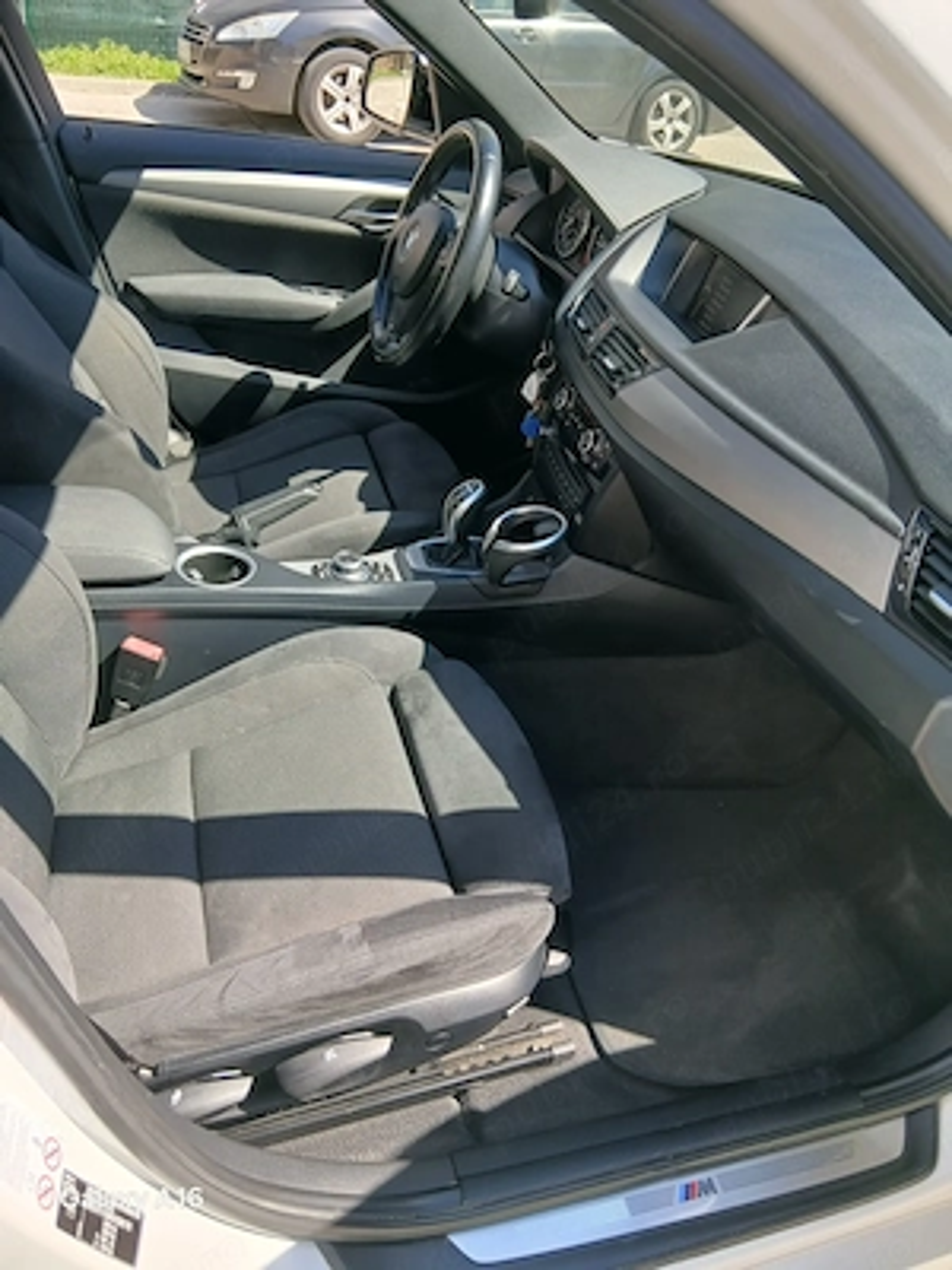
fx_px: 953
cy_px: 635
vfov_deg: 67.3
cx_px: 476
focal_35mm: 26
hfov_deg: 53.1
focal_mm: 3.98
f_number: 1.8
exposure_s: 1/100
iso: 32
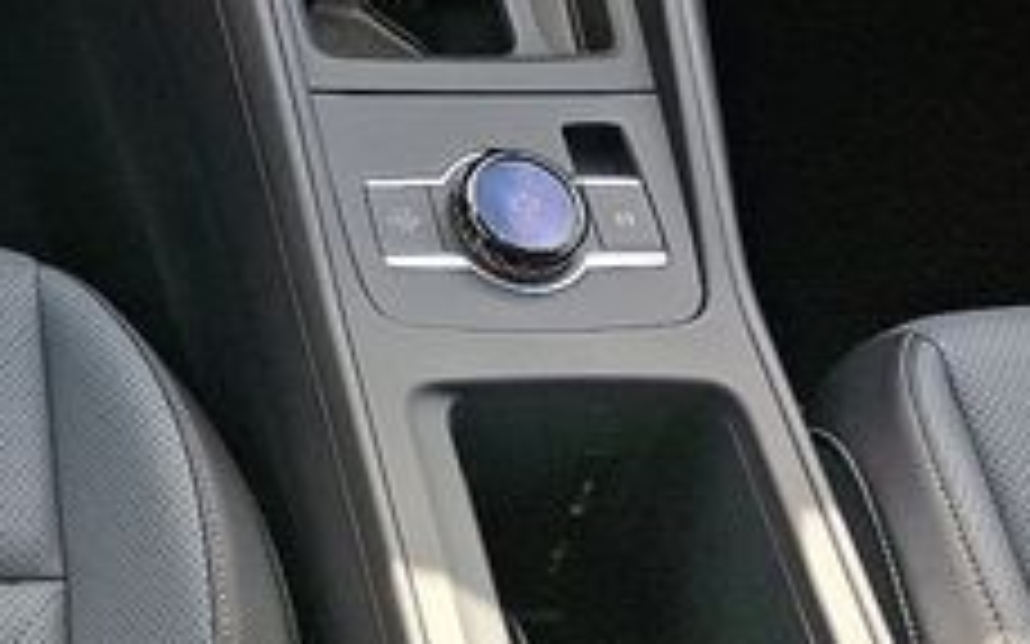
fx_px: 2077
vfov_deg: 15.7
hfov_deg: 24.3
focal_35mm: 74
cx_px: -315
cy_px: -405
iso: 26
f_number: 1.8
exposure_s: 1/120
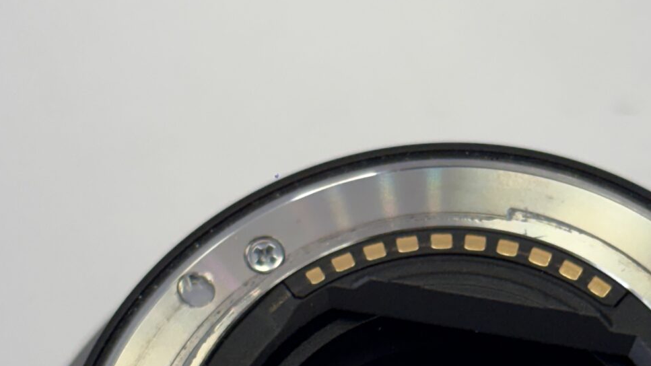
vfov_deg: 8.0
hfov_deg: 14.3
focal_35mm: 150
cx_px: 470
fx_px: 2589
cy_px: 515
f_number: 1.6
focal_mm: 5.96
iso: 50
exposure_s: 1/164
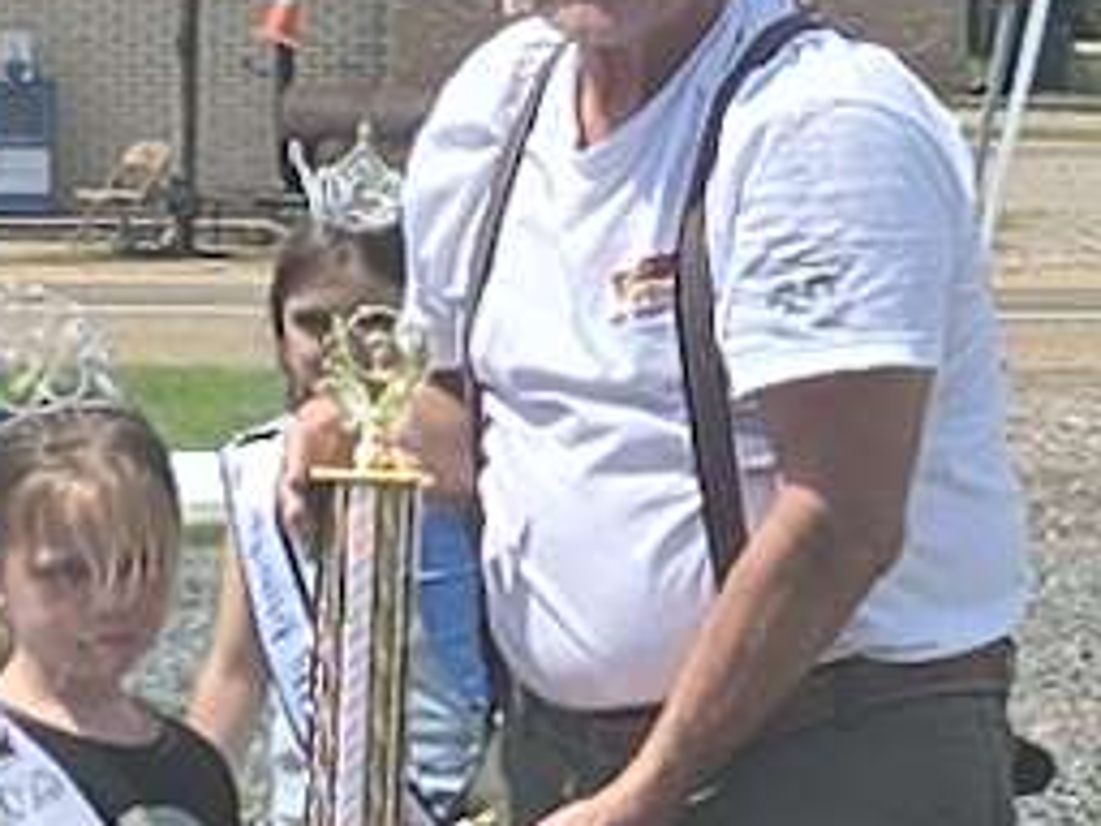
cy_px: 934
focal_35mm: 90
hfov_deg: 21.7
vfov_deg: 15.9
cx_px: 439
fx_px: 2863
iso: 25
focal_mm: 5.4
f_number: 1.8
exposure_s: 1/2308
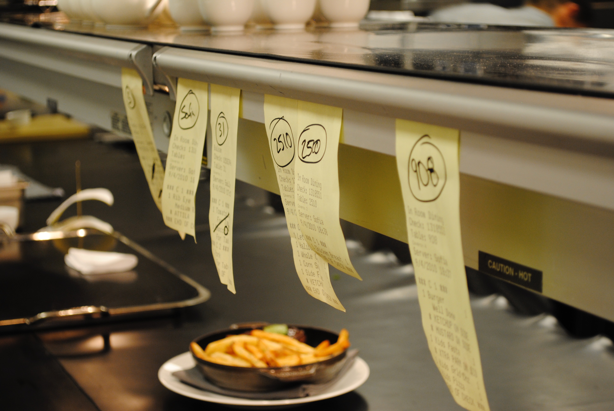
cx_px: 307
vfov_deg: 19.0
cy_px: 206
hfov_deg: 28.0
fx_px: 1229
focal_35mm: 72
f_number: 5.6
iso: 360
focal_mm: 48
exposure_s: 1/30
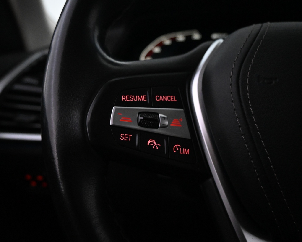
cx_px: 150
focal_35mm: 31
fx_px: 277
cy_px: 122
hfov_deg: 57.2
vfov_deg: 47.1
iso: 5000
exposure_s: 1/160
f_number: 3.5
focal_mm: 18
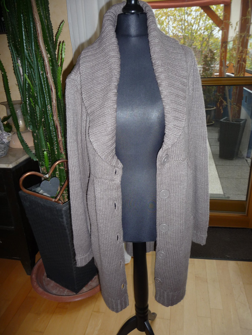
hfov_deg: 49.8
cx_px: 126
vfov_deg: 63.4
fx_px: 272
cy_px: 168
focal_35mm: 28
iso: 125
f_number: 3.3
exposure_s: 1/30
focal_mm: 4.7
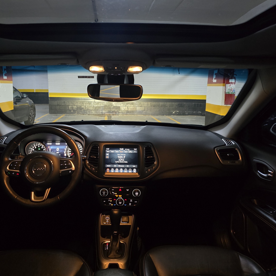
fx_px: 253
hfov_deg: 56.9
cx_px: 113
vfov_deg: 57.3
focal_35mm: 28
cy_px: 134
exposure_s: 1/40
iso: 1250
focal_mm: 6.3
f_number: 1.7
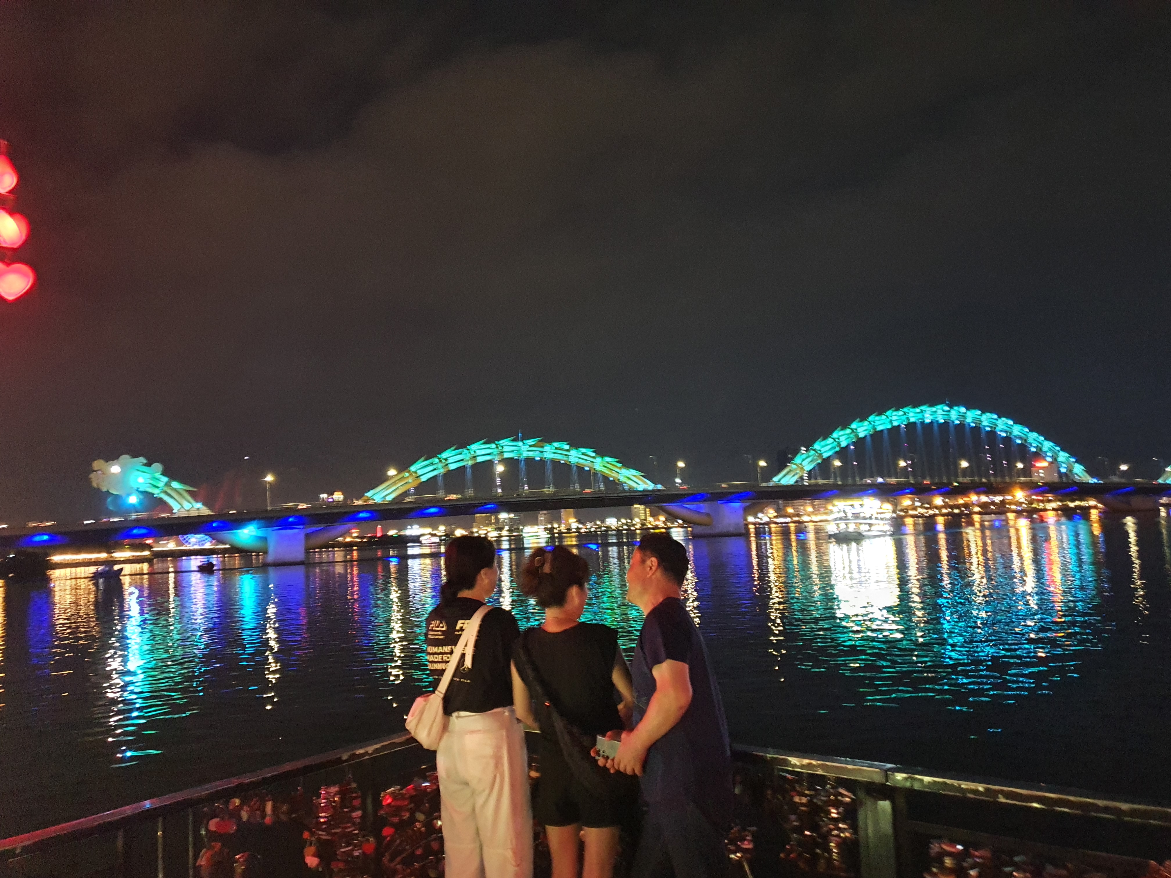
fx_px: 880
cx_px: 586
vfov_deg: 53.1
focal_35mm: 26
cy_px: 439
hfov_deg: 67.3
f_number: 1.5
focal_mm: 4.3
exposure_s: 1/10
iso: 800
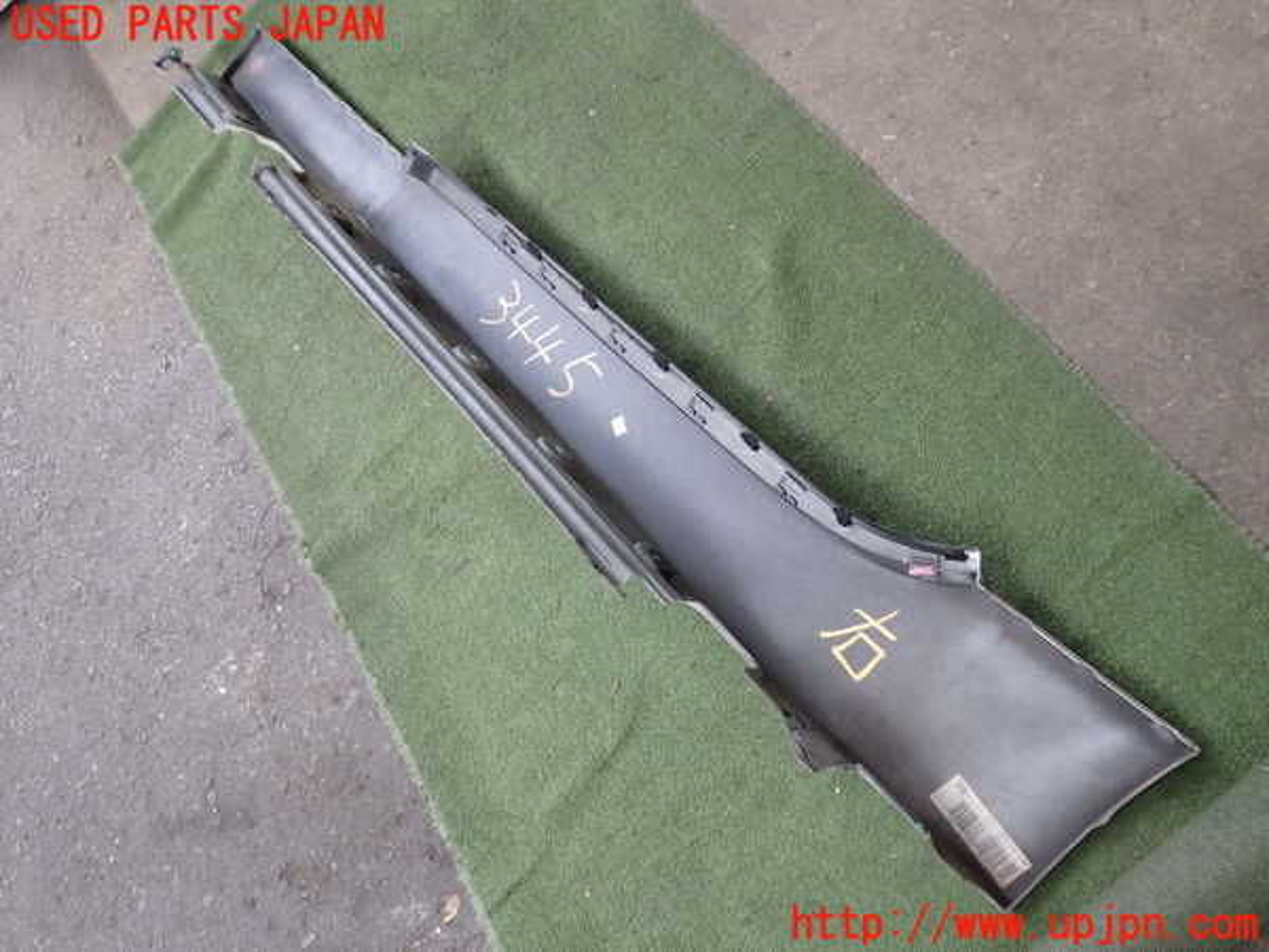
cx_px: 634
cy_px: 476
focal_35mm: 30
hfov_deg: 60.0
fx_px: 1100
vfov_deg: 46.8
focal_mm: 5.4
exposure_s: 1/125
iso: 160
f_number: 2.3
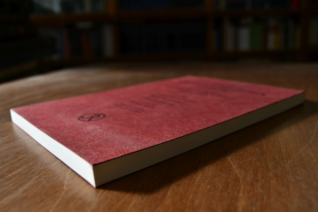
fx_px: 300
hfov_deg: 55.8
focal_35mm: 34
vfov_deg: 38.9
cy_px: 106
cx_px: 159
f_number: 5.6
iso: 220
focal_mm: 23
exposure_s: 1/250
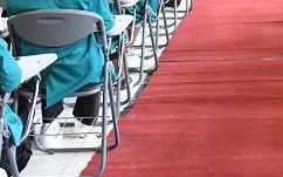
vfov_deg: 10.5
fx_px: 925
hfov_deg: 17.0
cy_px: -100
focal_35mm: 120
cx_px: 279
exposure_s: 1/125
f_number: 5.6
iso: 8000
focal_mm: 38
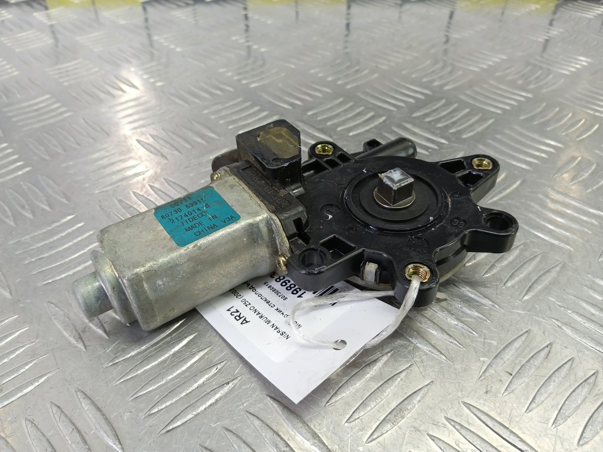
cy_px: 226
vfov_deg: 58.9
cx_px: 302
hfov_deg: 73.9
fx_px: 401
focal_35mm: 23
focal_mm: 4.11
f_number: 1.6
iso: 166
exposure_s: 1/50
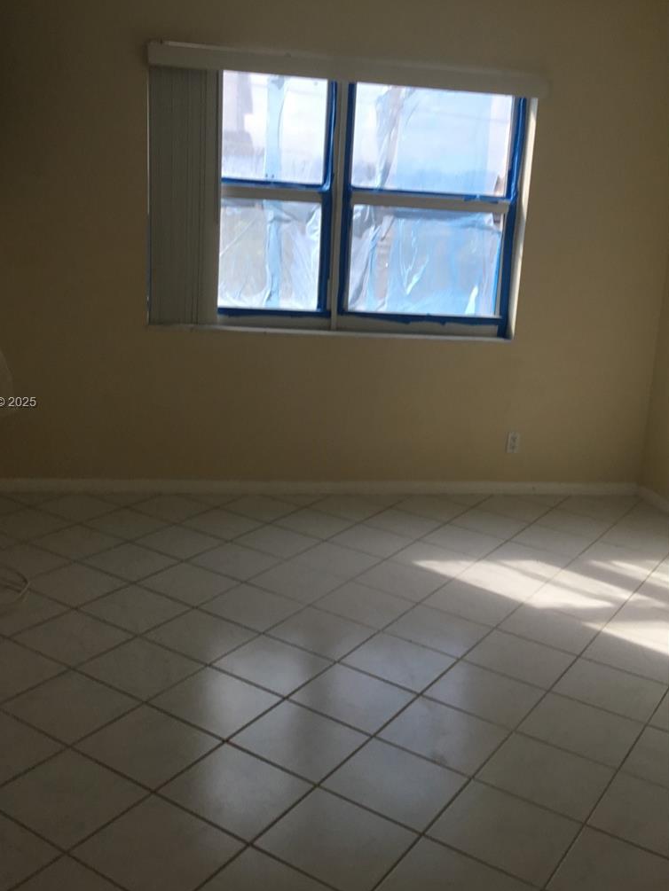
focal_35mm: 37
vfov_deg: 50.1
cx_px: 272
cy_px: 403
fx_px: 953
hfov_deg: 38.5
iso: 25
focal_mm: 3.3
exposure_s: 1/287
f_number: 2.4
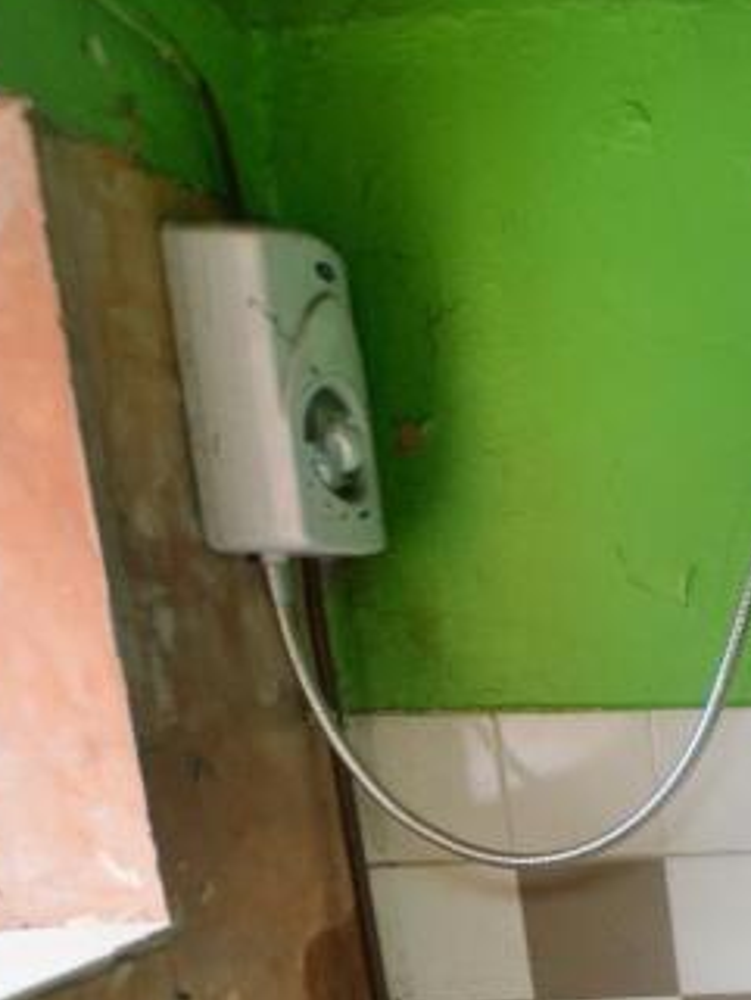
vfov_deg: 38.1
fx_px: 1330
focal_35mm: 46
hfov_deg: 22.7
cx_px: 1250
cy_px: 924
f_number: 3.5
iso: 800
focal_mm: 10
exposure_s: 1/50
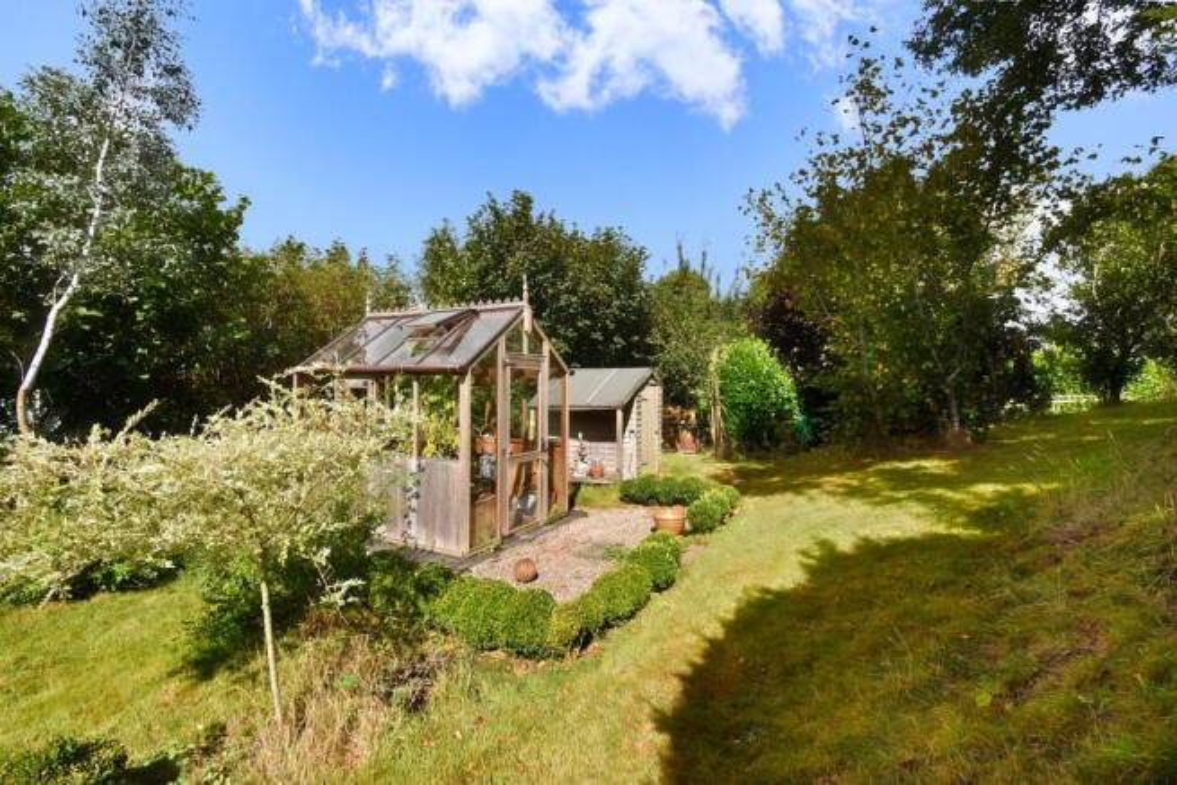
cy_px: 392
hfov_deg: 100.4
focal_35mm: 15
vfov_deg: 77.4
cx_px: 588
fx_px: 490
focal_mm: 10
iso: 100
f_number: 10
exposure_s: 1/200
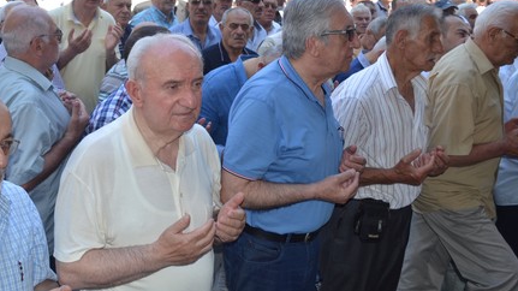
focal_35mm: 44
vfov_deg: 26.7
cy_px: 68
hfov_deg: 45.7
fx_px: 604
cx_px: 169
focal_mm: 18
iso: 100
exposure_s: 1/200
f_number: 4
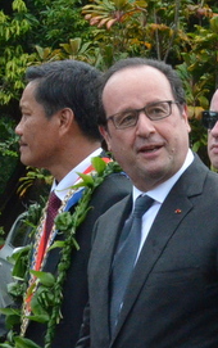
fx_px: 2048
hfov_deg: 6.1
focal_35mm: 216
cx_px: 269
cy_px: 280
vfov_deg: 9.7
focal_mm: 48
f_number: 16
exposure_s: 1/1000
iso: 4000
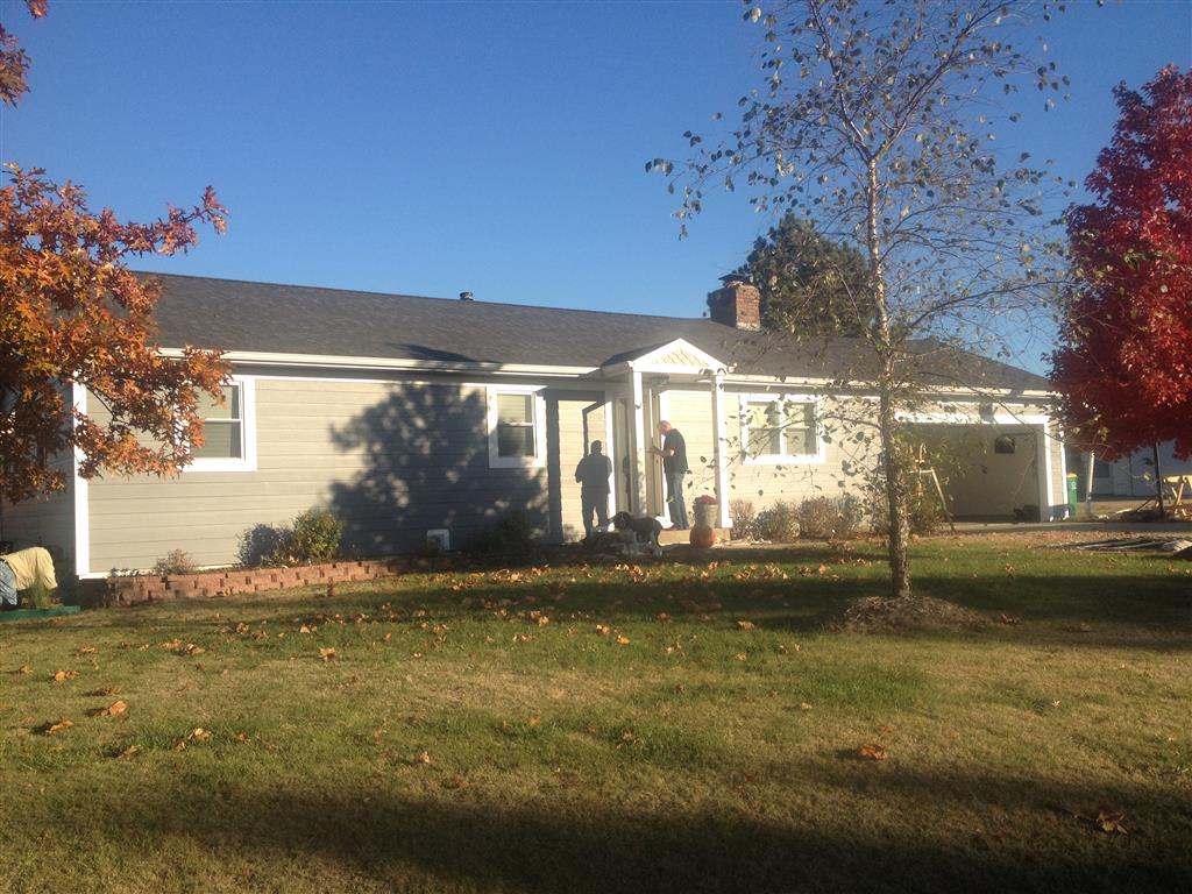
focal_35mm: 35
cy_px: 447
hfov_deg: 52.6
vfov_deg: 40.7
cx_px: 596
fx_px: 1205
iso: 50
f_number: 2.4
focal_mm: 4.28
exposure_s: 1/986
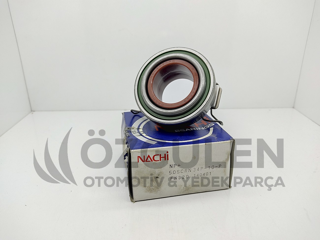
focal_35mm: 26
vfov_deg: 53.1
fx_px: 240
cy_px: 120
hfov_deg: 67.3
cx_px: 160
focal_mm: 4.74
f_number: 1.79
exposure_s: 1/109
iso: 100
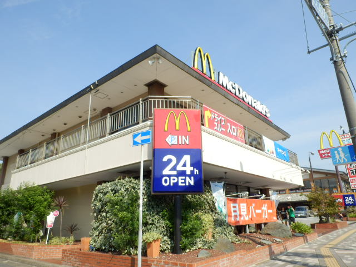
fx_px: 278
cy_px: 134
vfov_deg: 51.4
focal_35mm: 27
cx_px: 178
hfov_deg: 65.3
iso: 80
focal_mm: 4.8
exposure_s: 1/100
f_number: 8.4
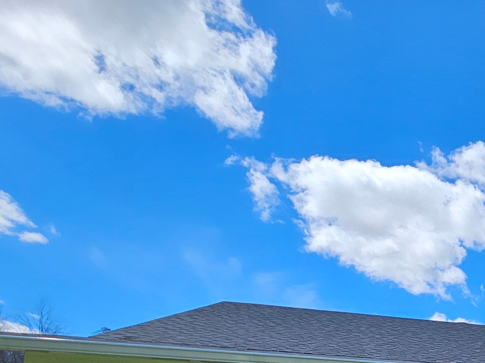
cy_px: 442
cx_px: 578
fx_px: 490
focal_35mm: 35
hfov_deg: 38.9
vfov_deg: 32.9
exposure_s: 1/2134
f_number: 2.2
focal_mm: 2.2
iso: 50
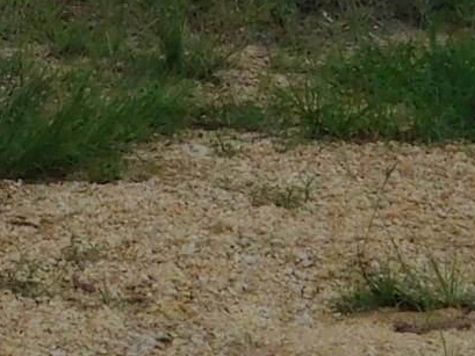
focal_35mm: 330
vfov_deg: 4.3
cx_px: -388
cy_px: -761
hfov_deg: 5.9
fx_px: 4530
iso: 125
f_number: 3.7
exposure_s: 1/1000
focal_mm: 8
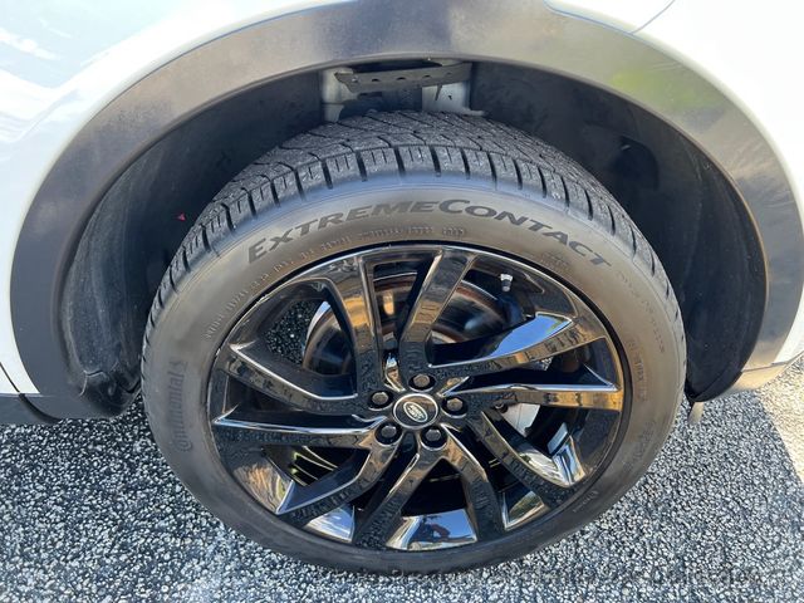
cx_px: 402
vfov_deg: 53.1
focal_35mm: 26
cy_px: 302
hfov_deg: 67.3
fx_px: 604
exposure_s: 1/121
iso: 80
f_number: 1.5
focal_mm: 5.7
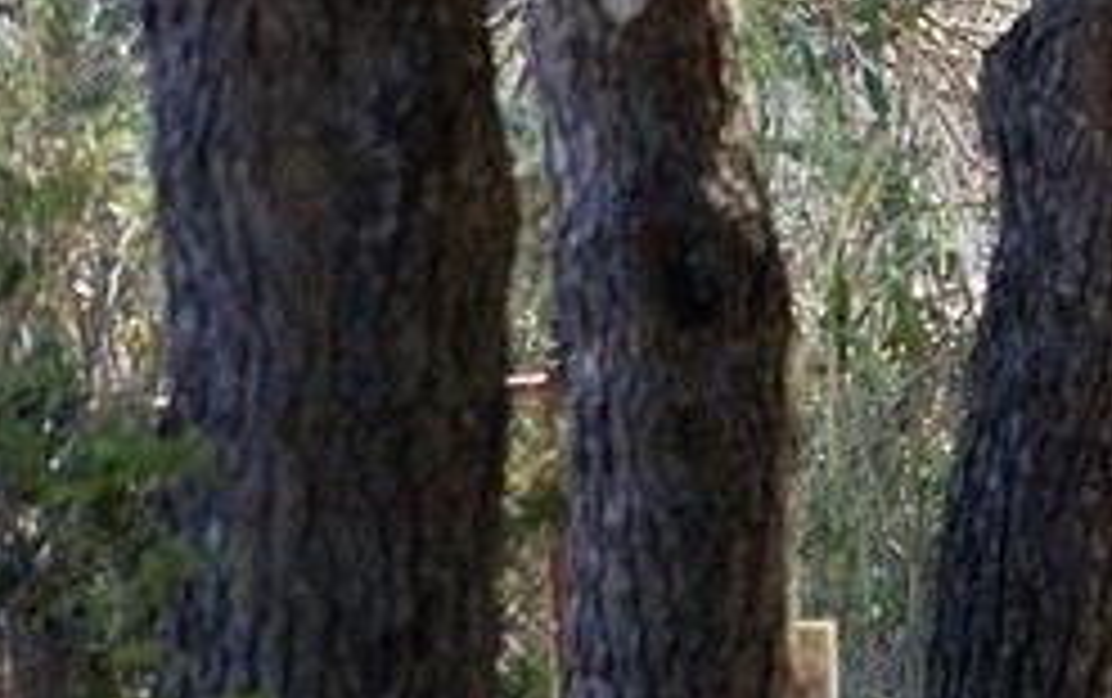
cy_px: -354
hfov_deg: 1.6
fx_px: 39988
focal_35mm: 1318
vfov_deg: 1.0
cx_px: 3205
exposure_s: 1/5000
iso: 1600
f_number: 4
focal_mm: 200
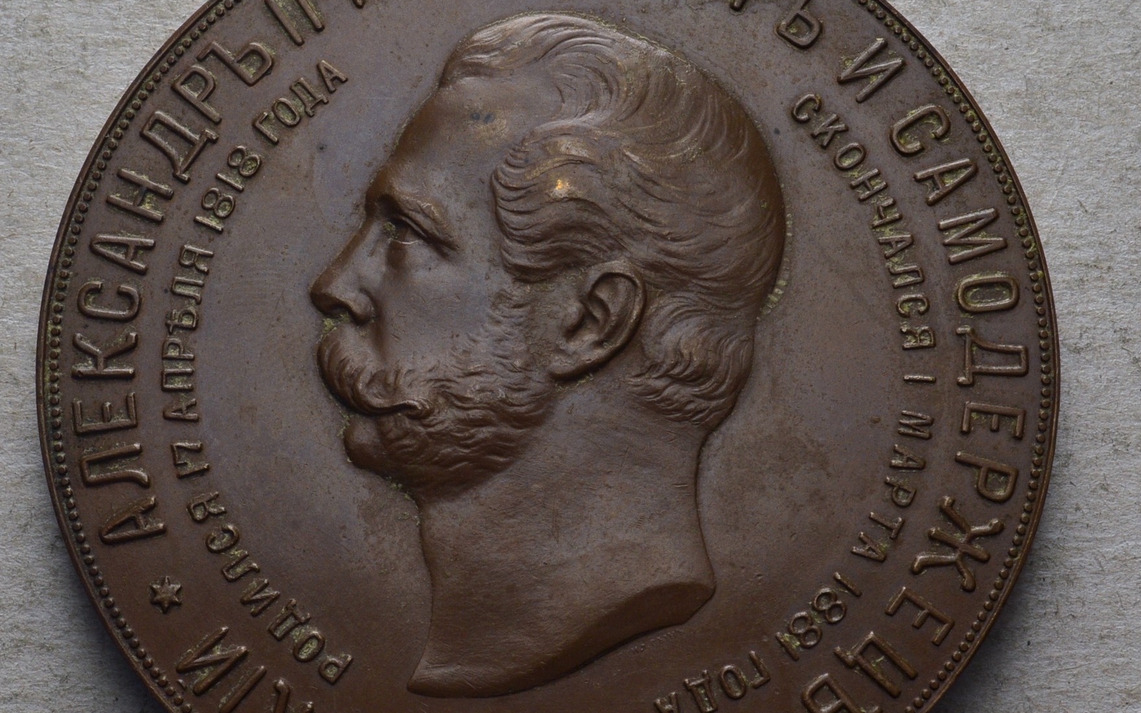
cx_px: 549
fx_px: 2518
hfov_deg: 25.5
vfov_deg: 16.1
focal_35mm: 81
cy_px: 360
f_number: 14
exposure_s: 1/250
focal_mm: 38
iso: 400
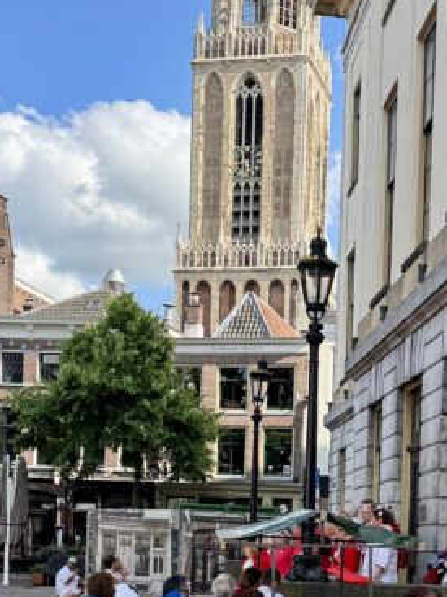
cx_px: 319
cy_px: 516
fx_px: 1154
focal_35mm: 67
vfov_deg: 28.1
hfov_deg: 21.8
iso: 80
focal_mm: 6.76
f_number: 1.78
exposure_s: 1/1131
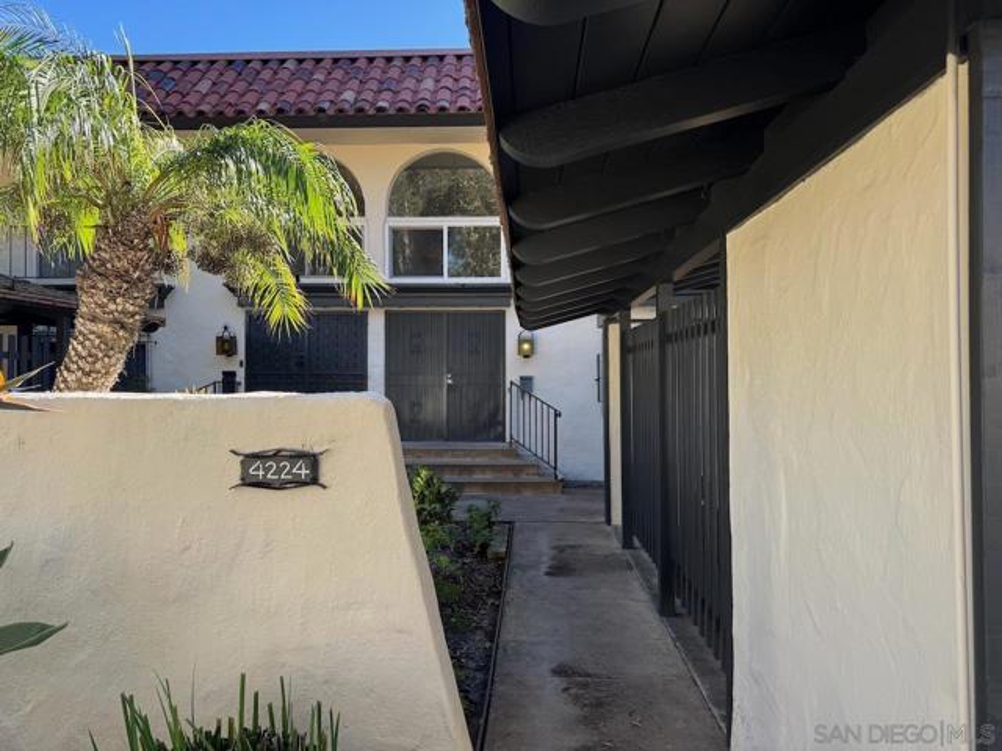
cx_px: 501
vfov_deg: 56.8
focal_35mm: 24
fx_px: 695
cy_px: 376
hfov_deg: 71.6
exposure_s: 1/506
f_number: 1.78
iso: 80
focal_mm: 6.76
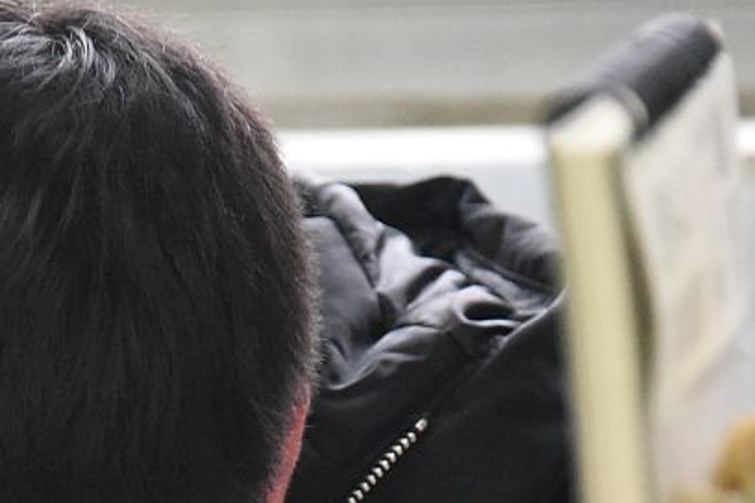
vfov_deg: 2.0
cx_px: 113
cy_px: 693
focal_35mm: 677
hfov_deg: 3.0
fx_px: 14197
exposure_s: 1/125
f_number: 5.6
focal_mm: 230
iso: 12800
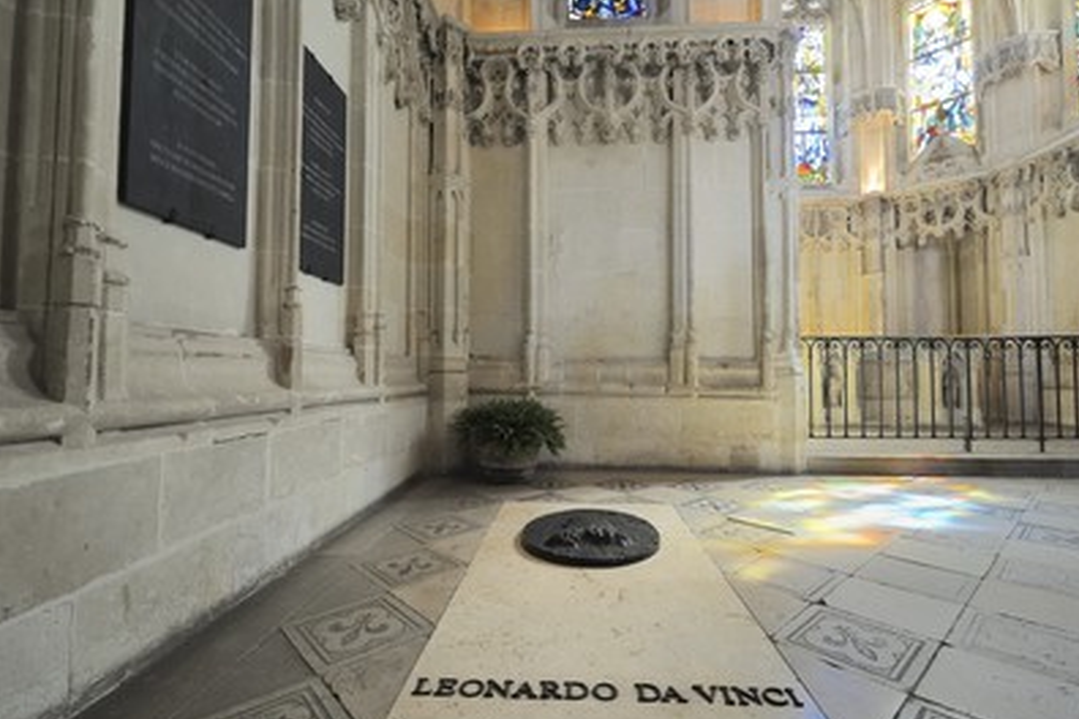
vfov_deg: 70.4
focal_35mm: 17
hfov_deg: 93.3
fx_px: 509
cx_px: 549
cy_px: 354
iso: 1600
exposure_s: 1/80
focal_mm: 16
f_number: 8
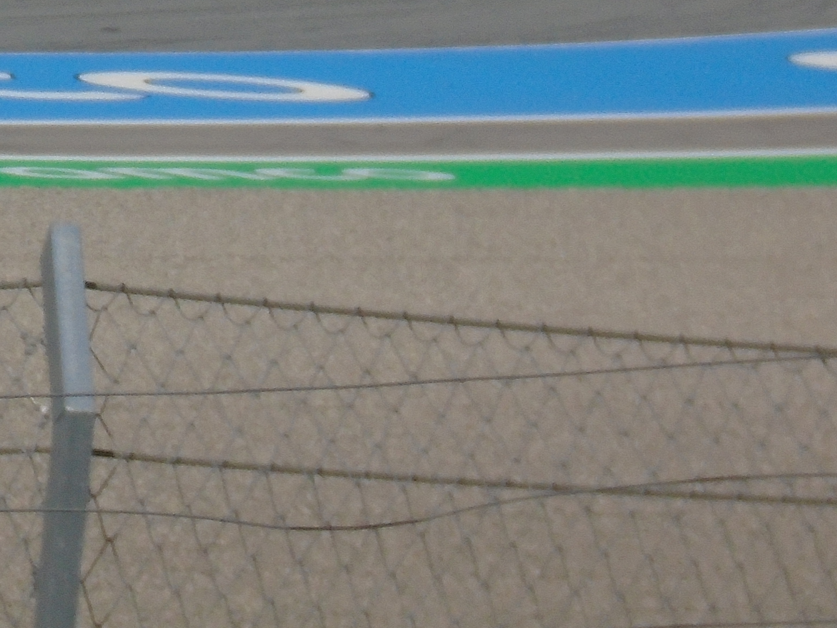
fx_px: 10447
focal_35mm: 432
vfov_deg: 3.4
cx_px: -254
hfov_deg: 4.6
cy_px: -377
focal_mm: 23
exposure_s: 1/800
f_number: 6.4
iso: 100
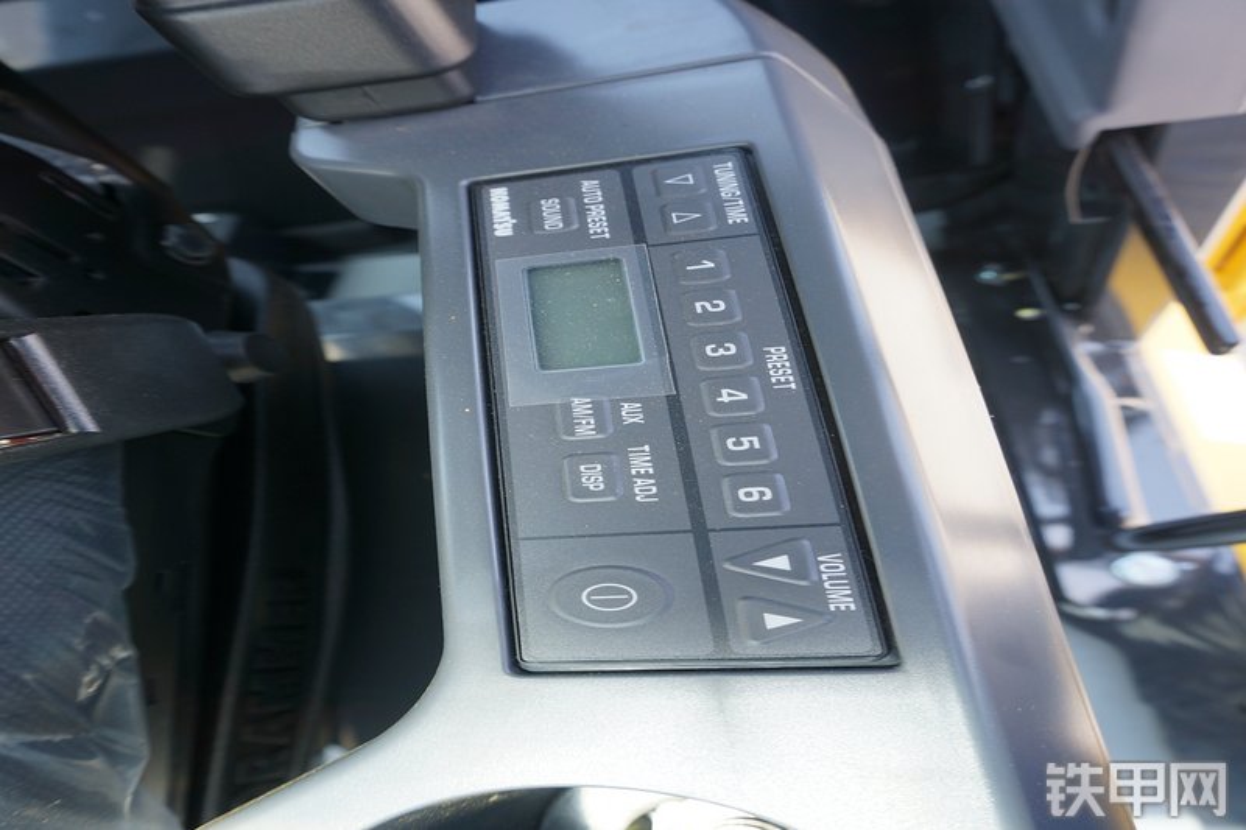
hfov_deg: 73.8
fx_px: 830
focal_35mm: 24
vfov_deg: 53.1
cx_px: 623
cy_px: 415
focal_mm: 16
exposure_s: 1/40
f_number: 5.6
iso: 100
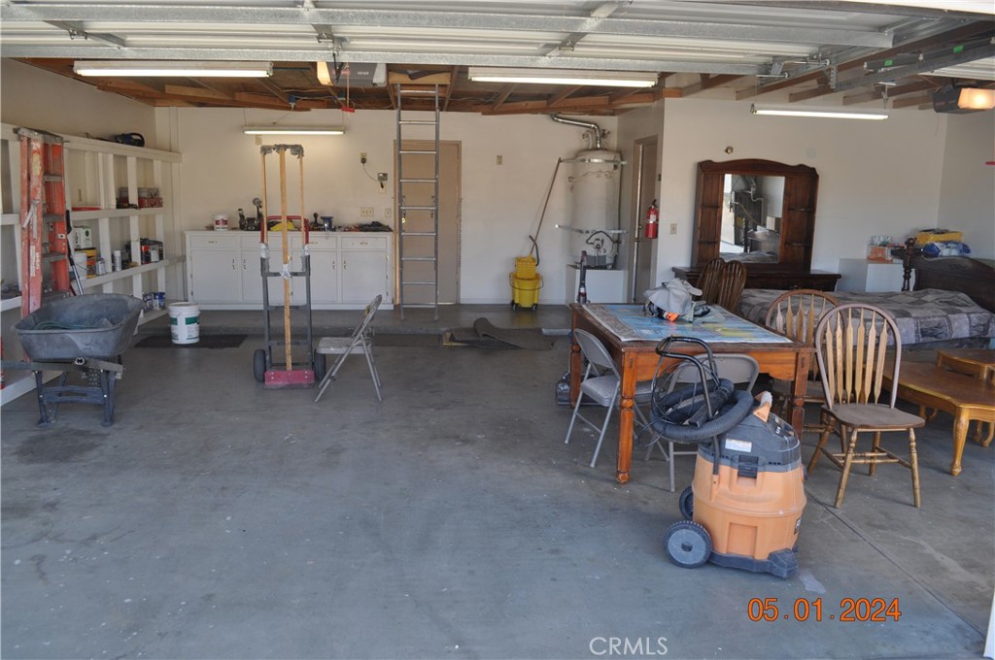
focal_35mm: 27
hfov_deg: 67.4
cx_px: 498
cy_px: 330
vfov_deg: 47.8
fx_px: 745
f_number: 5.6
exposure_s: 1/125
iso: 400
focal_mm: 18
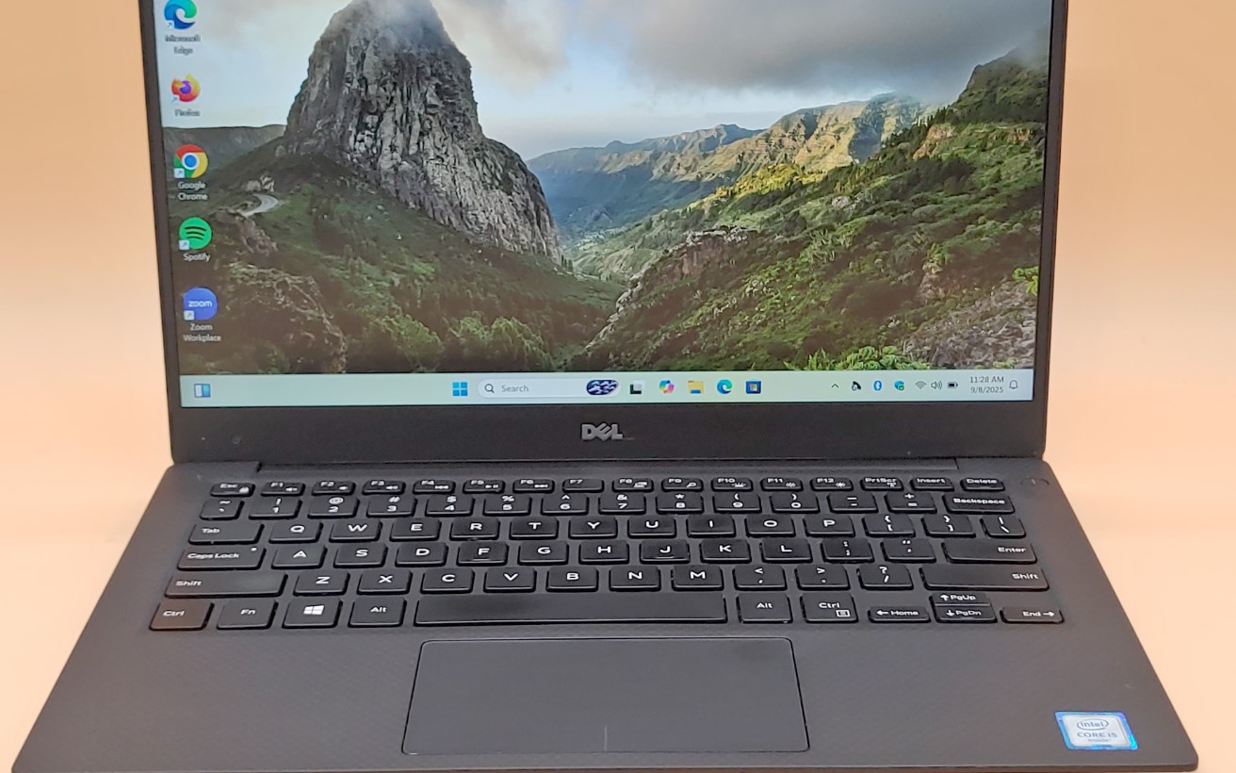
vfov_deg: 22.7
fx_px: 1920
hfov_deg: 35.7
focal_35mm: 57
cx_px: 610
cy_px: 361
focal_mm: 4.36
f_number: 1.8
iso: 50
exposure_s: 1/60
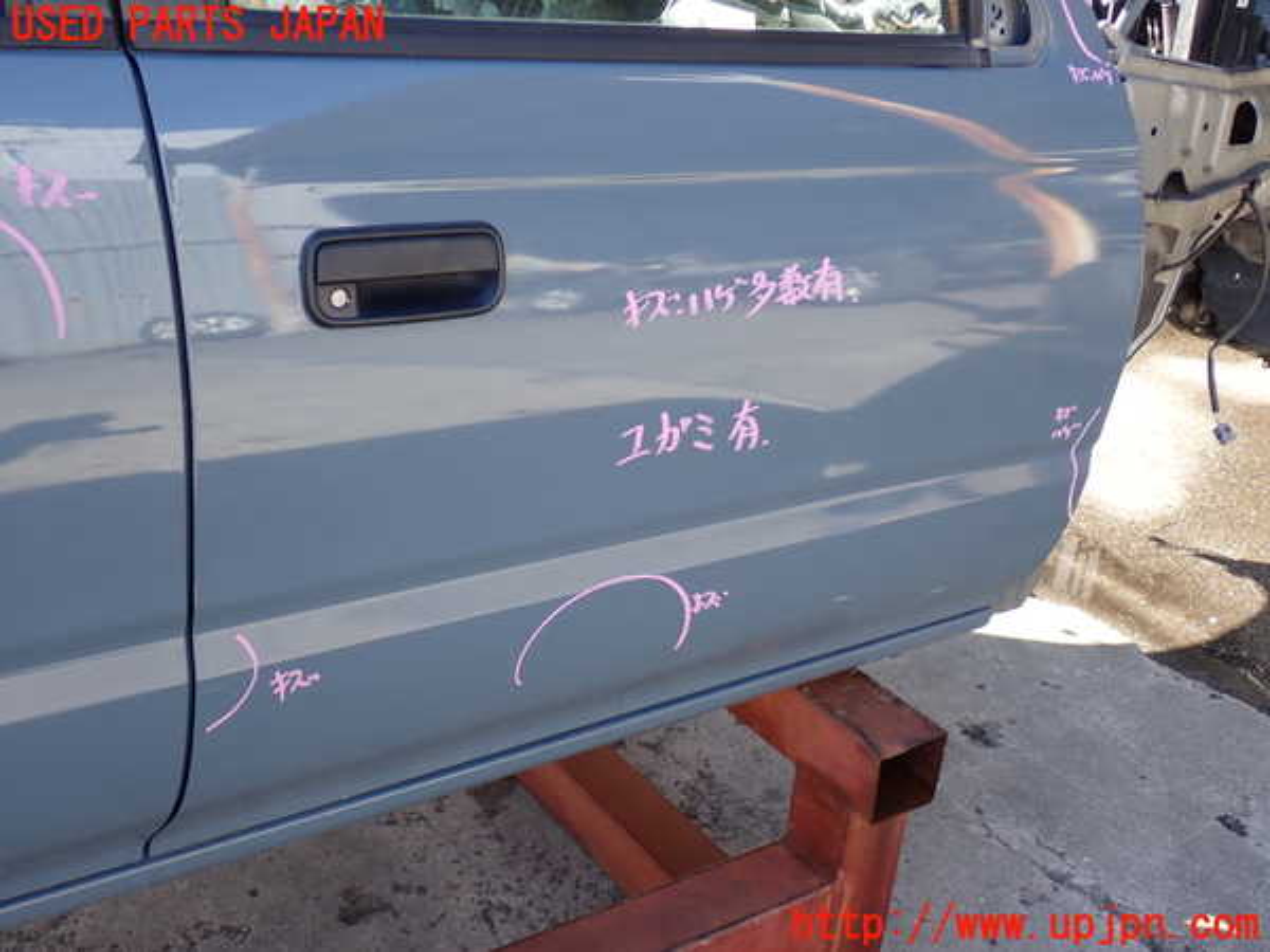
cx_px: 635
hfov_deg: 45.8
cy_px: 476
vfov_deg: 35.1
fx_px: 1504
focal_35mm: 41
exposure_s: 1/125
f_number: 2.8
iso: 100
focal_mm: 7.31
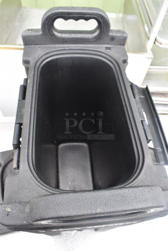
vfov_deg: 67.3
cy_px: 126
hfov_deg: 48.0
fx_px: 189
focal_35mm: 27
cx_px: 84
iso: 400
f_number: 8
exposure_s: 1/60
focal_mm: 18
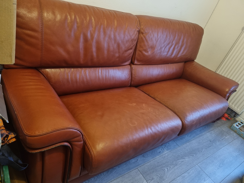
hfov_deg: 67.3
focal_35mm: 26
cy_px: 92
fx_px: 183
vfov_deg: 53.1
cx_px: 122
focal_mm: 5.4
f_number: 1.8
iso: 640
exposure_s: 1/25
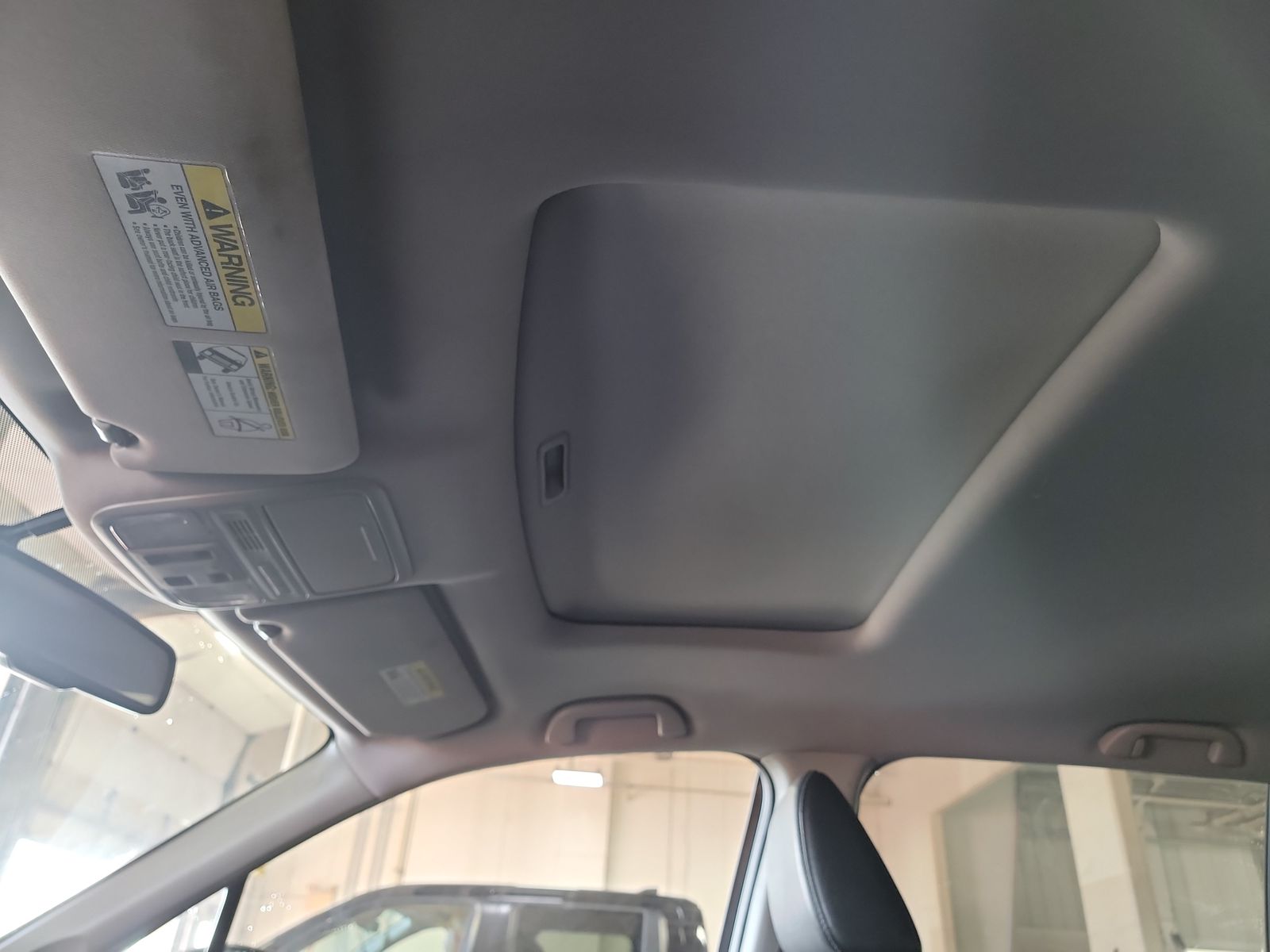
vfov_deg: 56.8
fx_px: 881
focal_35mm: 24
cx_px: 635
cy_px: 476
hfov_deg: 71.6
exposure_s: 1/59
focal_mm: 6.7
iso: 518
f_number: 1.8
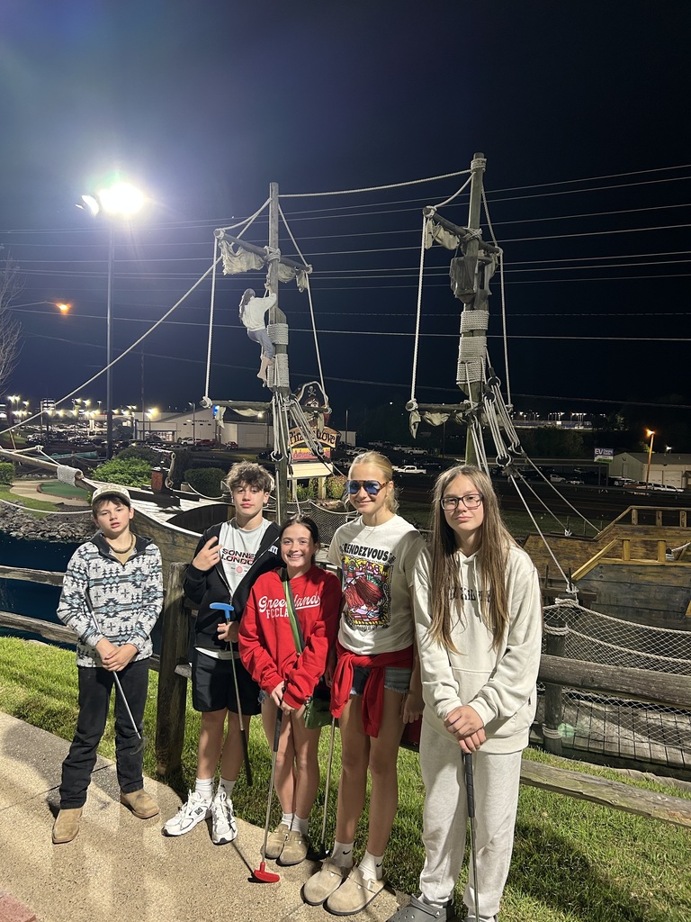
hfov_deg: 53.1
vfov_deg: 67.3
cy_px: 461
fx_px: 692
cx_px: 346
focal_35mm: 26
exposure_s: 1/60
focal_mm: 5.7
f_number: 1.5
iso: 200
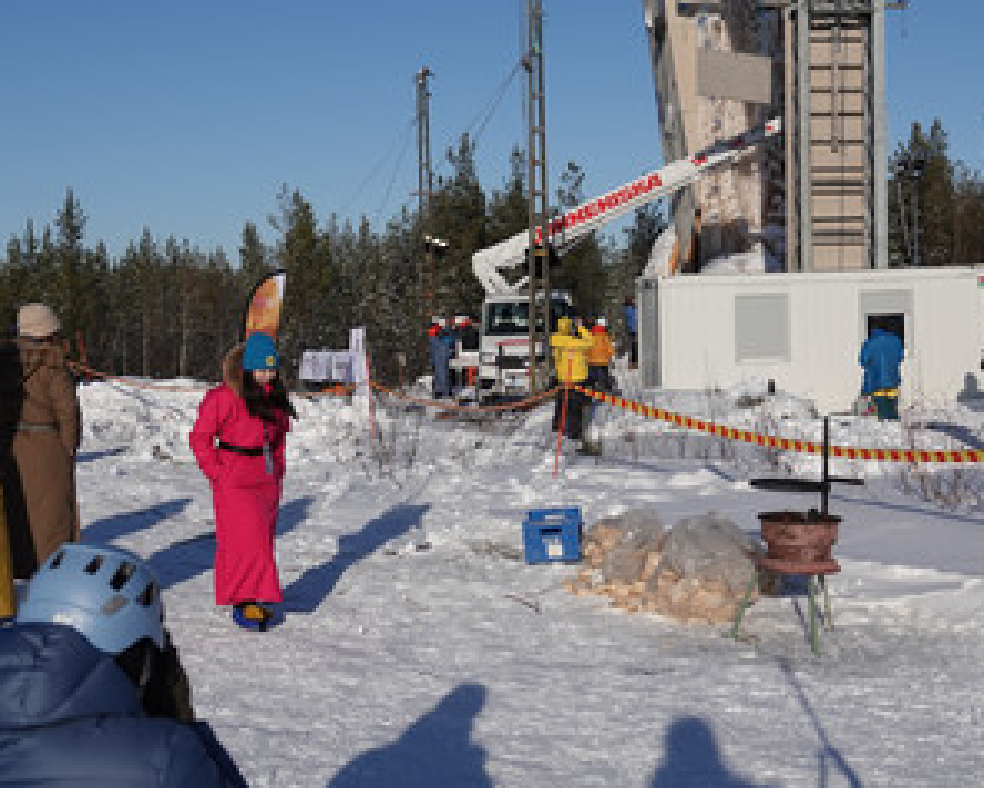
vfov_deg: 26.7
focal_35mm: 57
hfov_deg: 33.0
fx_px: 1661
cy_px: 412
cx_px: 525
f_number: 3.2
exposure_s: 1/4000
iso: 100
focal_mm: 14.65
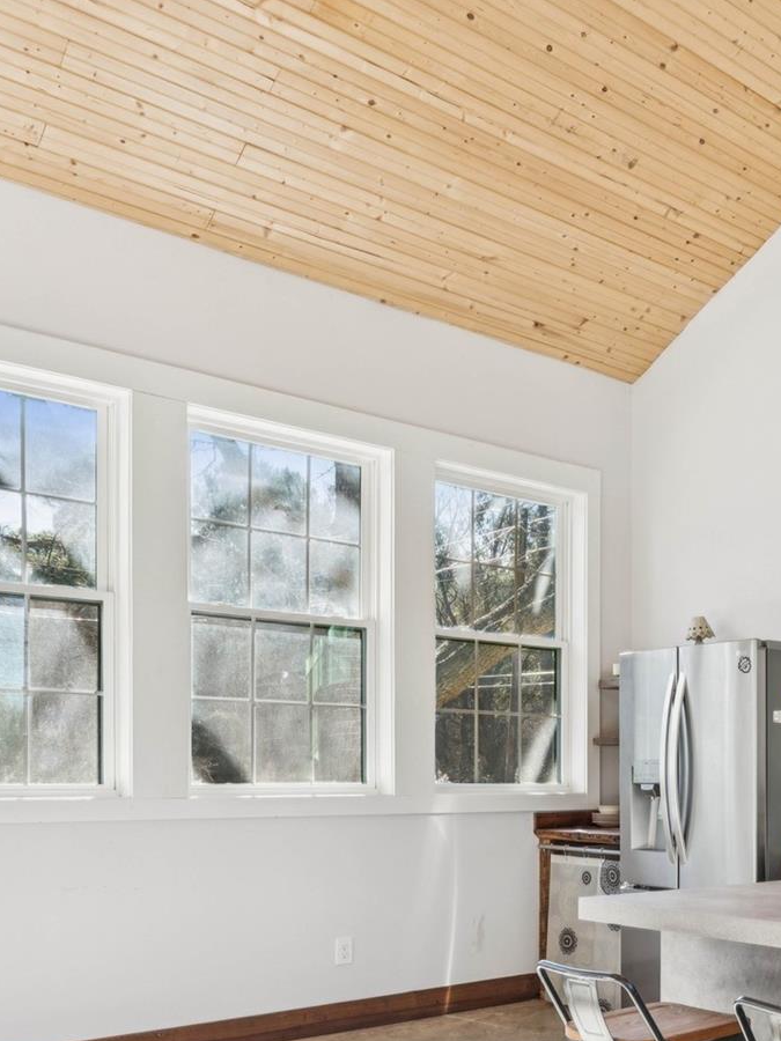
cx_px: 847
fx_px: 1106
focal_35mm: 37
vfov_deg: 48.9
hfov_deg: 34.0
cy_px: 750
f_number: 11
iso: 100
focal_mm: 16.8
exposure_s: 1/5
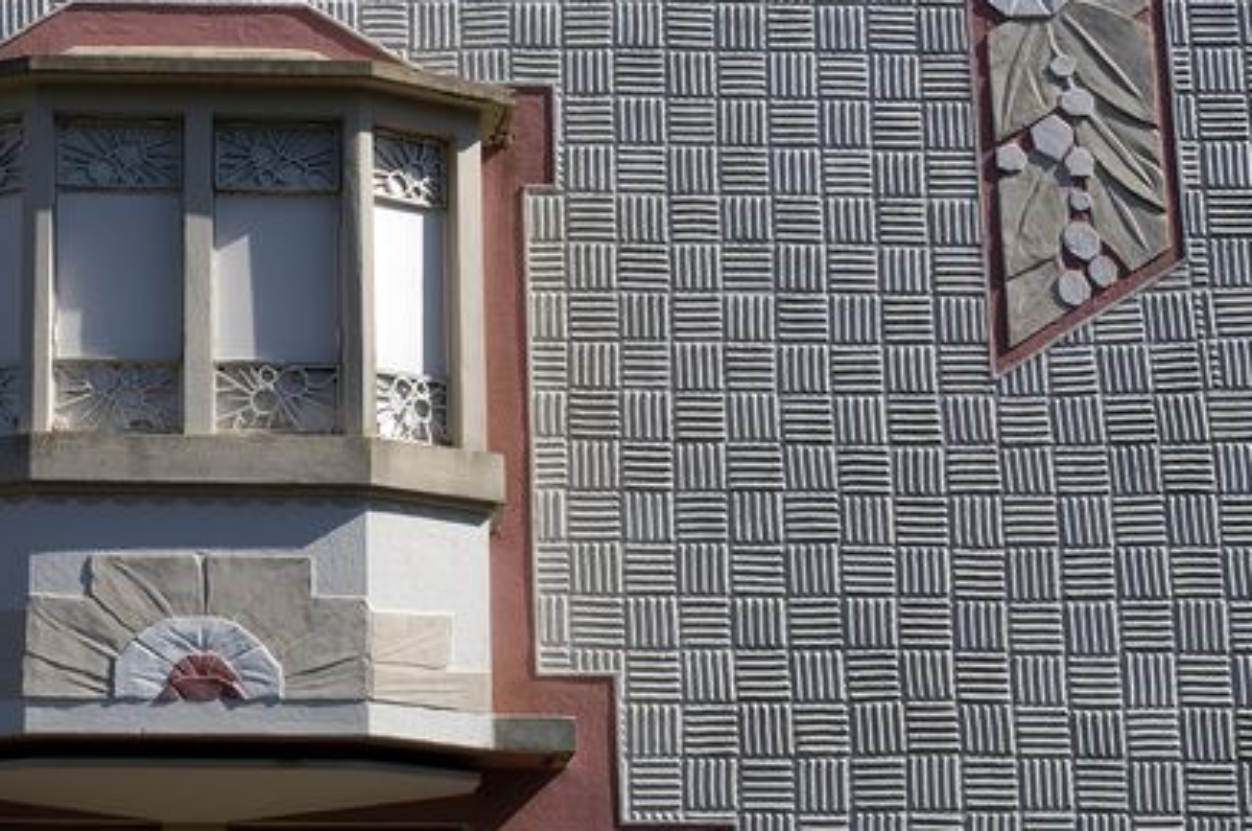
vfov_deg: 12.9
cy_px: 219
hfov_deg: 19.1
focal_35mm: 106
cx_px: 216
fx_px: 3682
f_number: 16
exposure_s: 1/125
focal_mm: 40
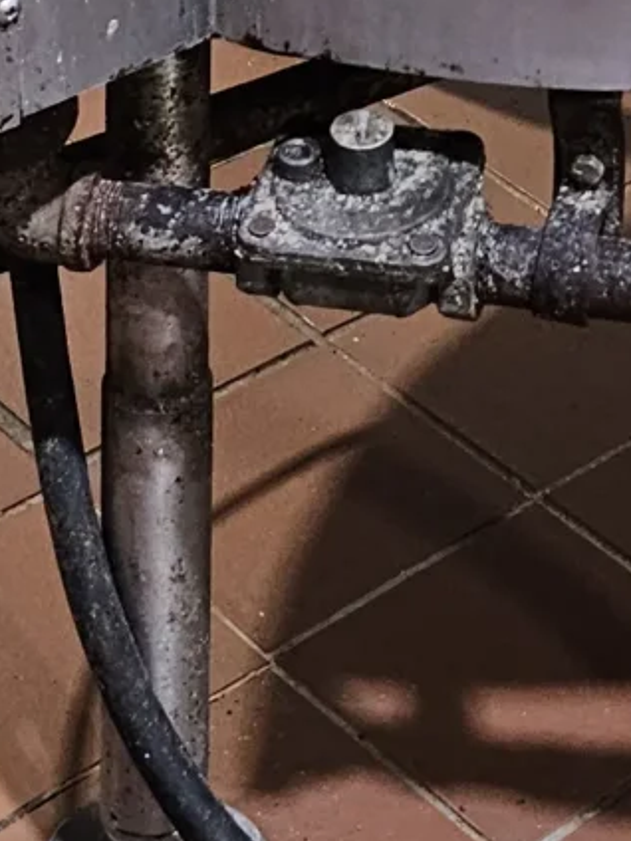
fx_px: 3378
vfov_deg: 12.3
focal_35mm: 139
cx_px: 677
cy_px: -908
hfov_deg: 10.6
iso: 200
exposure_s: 1/120
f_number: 1.7
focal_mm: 6.3
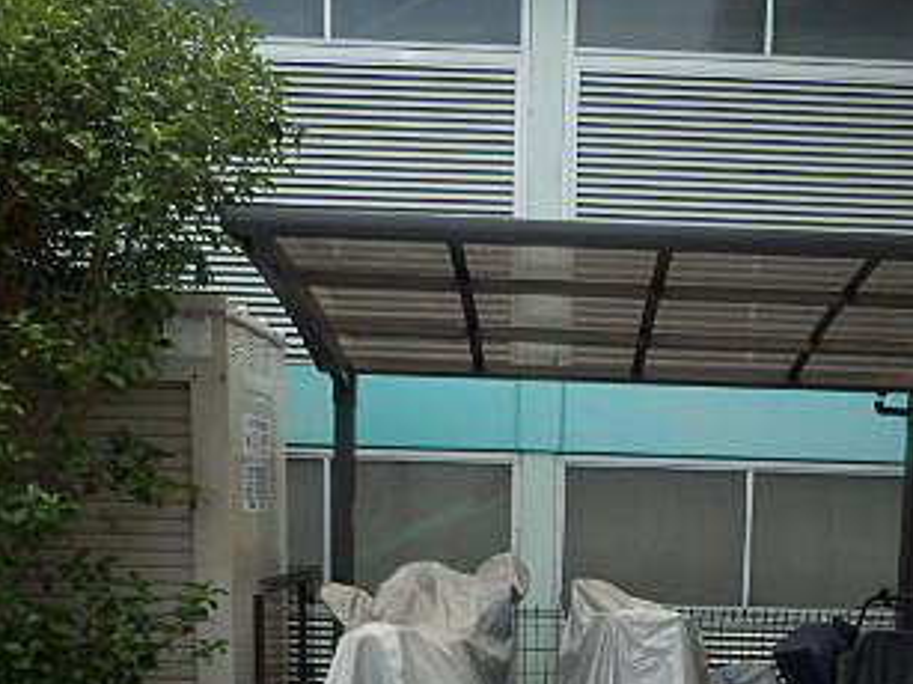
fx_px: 1318
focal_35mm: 50
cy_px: 699
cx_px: 610
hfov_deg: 37.8
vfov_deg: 27.3
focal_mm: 4.2
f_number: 3
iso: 80
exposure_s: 1/500
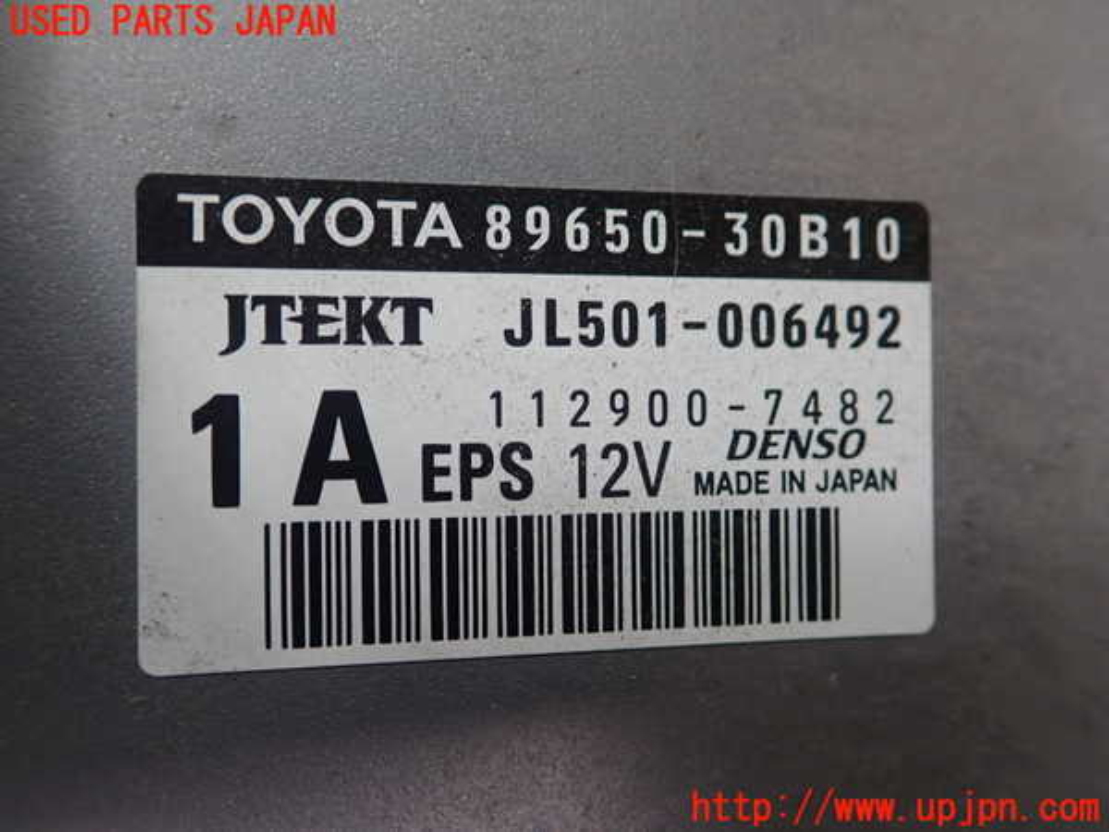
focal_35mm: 30
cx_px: 554
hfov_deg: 60.0
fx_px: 961
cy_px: 416
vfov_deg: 46.8
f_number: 2.3
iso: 250
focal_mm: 5.5
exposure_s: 1/125
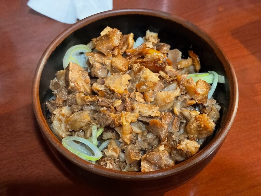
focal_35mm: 52
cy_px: 98
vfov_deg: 28.0
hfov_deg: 36.8
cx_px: 130
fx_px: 392
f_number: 1.6
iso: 500
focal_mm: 5.96
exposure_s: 1/20
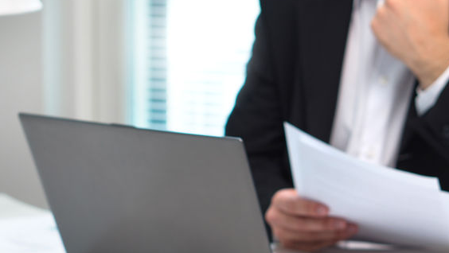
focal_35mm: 118
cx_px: 216
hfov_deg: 18.1
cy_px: 181
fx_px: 1406
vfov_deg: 10.3
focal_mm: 50
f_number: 2.8
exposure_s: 1/50
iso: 100
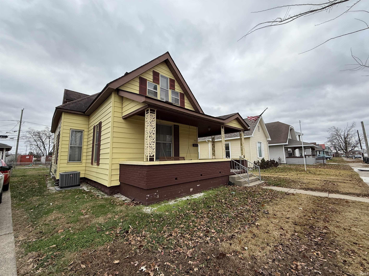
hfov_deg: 102.1
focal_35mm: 14
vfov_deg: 85.7
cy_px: 138
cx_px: 184
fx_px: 149
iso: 50
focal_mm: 2.22
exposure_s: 1/475
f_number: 2.2
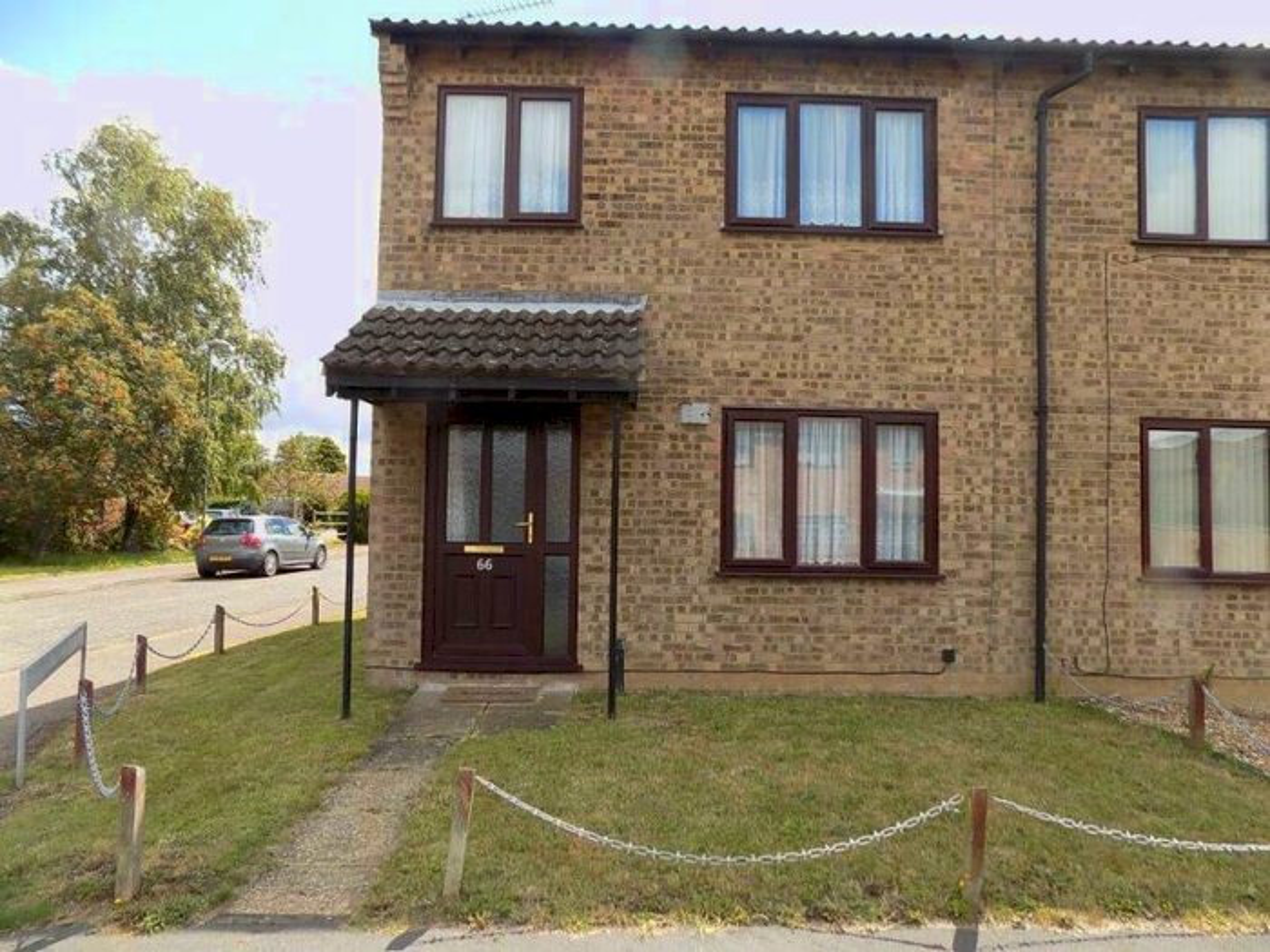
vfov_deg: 58.9
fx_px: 844
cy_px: 476
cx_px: 635
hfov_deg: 73.9
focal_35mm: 23
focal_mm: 4
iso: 80
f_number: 3.1
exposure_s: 1/400
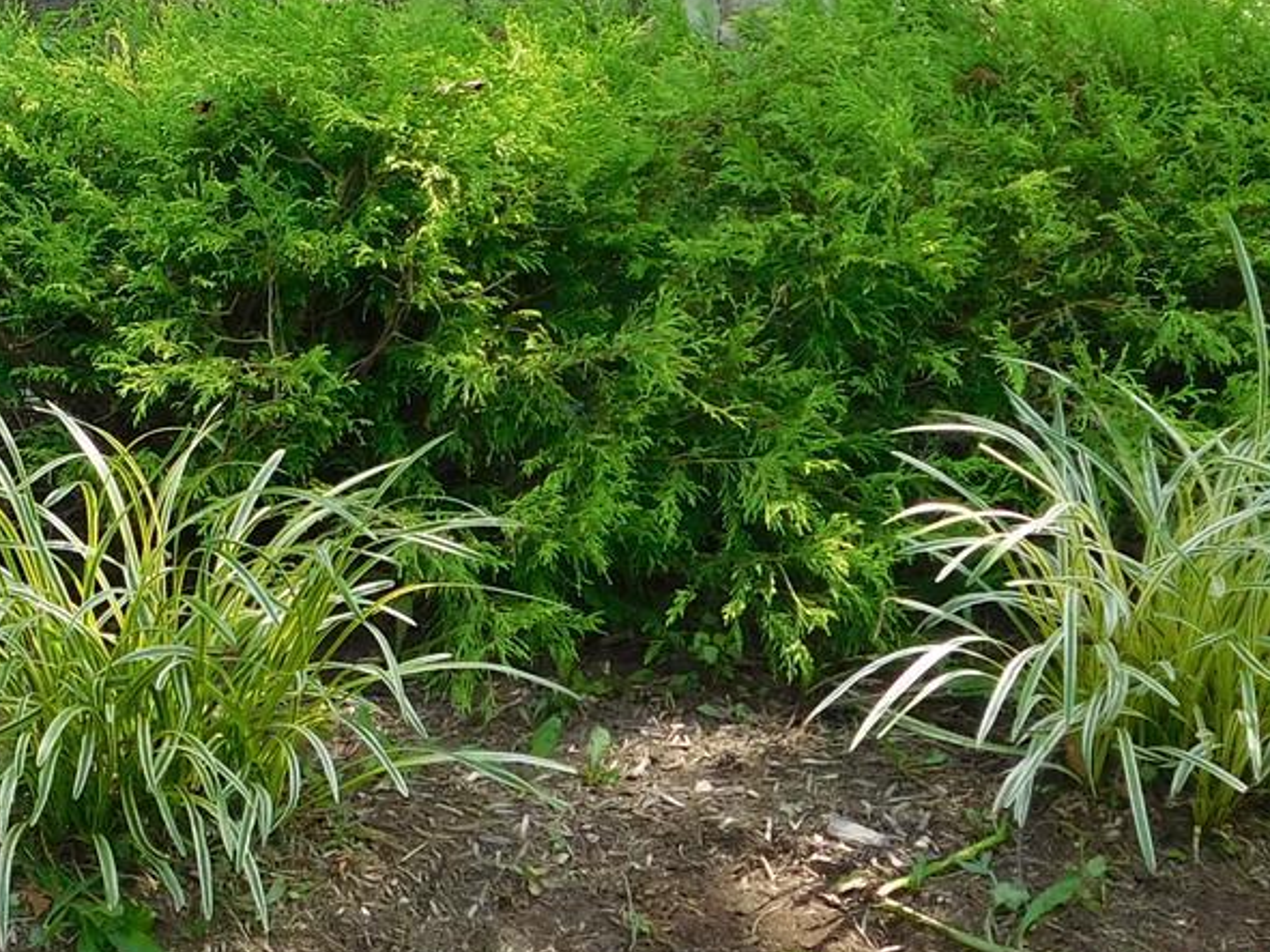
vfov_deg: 9.4
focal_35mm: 156
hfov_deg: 12.4
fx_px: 5722
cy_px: -52
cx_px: -206
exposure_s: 1/320
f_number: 3.7
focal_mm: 8
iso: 125
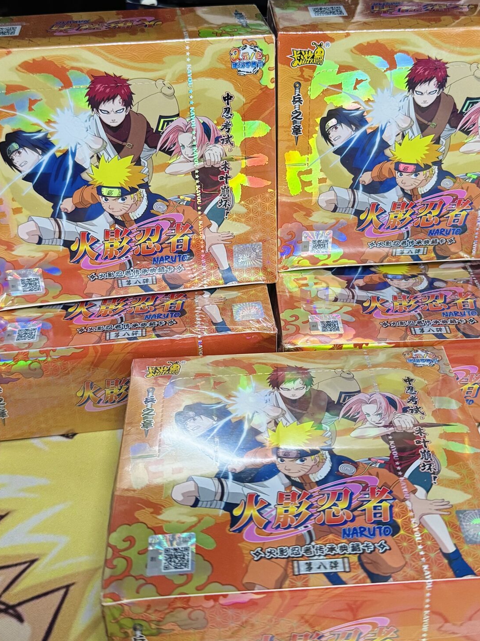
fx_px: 777
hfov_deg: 34.2
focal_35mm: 42
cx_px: 284
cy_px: 270
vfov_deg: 44.7
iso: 400
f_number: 1.78
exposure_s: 1/50
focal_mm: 6.76
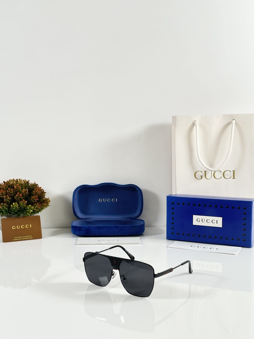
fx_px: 470
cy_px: 170
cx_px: 127
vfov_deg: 39.7
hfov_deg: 30.3
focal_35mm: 48
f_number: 1.78
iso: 80
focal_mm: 6.86
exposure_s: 1/100
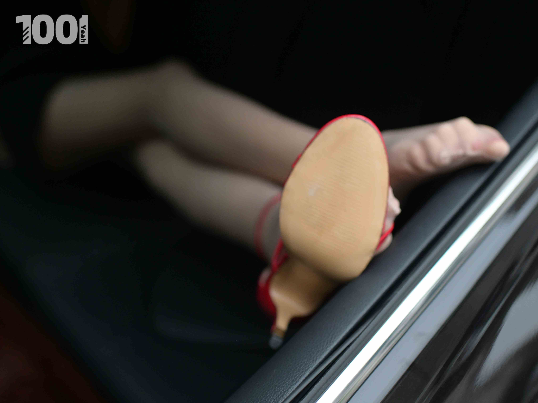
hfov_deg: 48.9
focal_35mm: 38
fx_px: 591
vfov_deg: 37.7
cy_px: 202
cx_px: 303
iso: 1600
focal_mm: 35
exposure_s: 1/250
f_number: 2.5
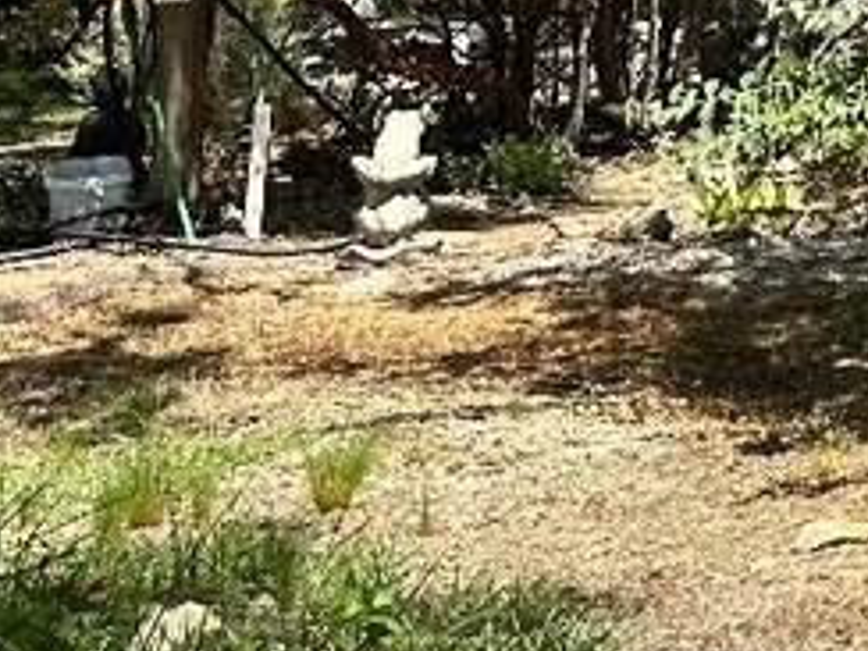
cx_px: 1985
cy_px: -502
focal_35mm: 126
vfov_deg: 11.0
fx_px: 3159
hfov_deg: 12.7
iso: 80
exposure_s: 1/3597
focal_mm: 6.86
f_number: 1.78
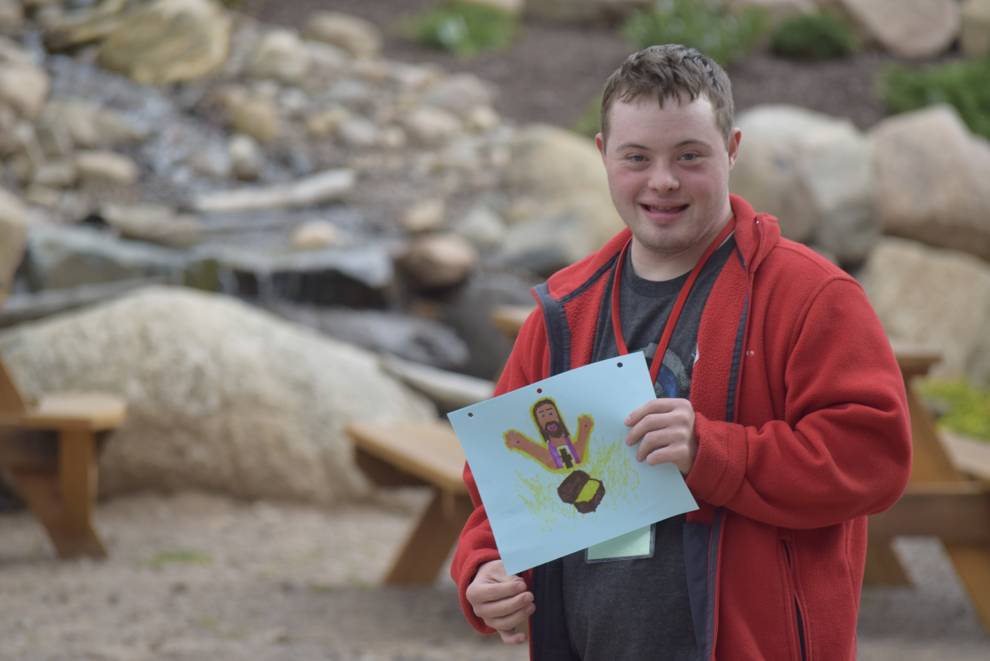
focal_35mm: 262
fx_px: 7220
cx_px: 495
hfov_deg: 7.8
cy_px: 330
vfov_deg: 5.2
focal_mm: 175
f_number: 5.3
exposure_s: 1/250
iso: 400
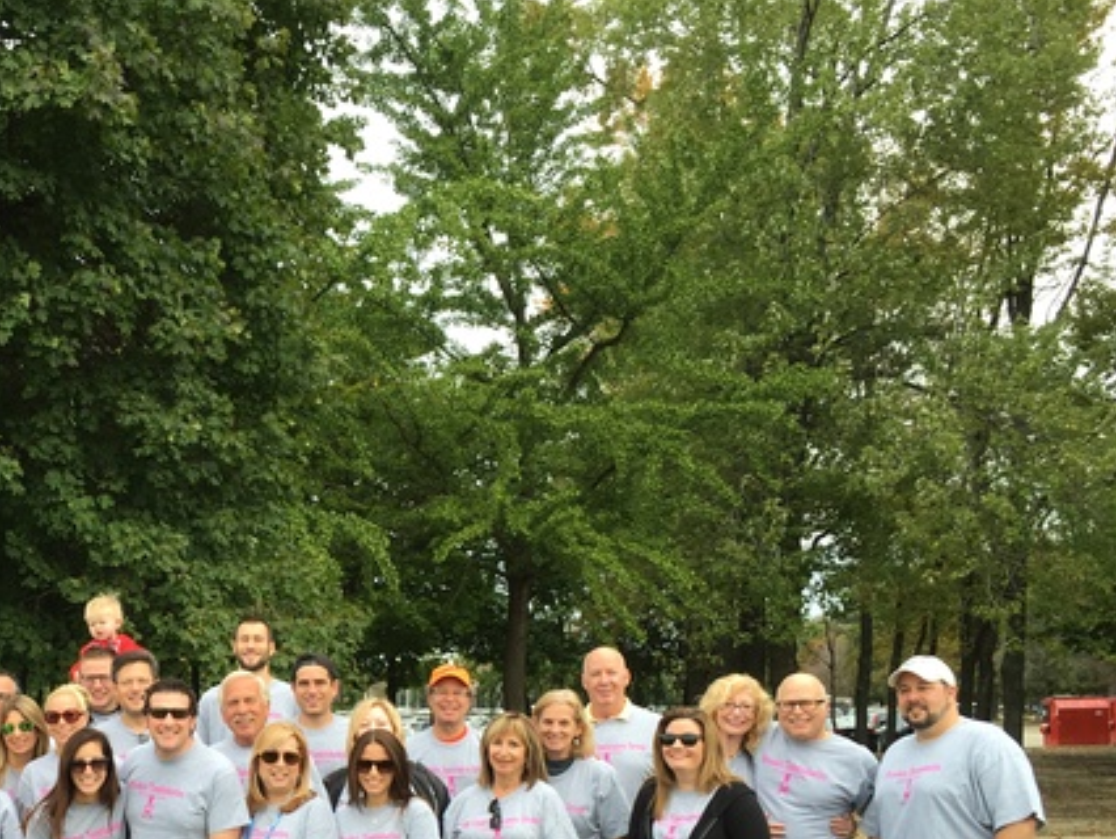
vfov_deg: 28.9
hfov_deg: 37.1
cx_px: 176
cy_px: 692
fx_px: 1581
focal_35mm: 49
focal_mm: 4.15
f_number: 2.2
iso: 25
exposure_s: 1/146
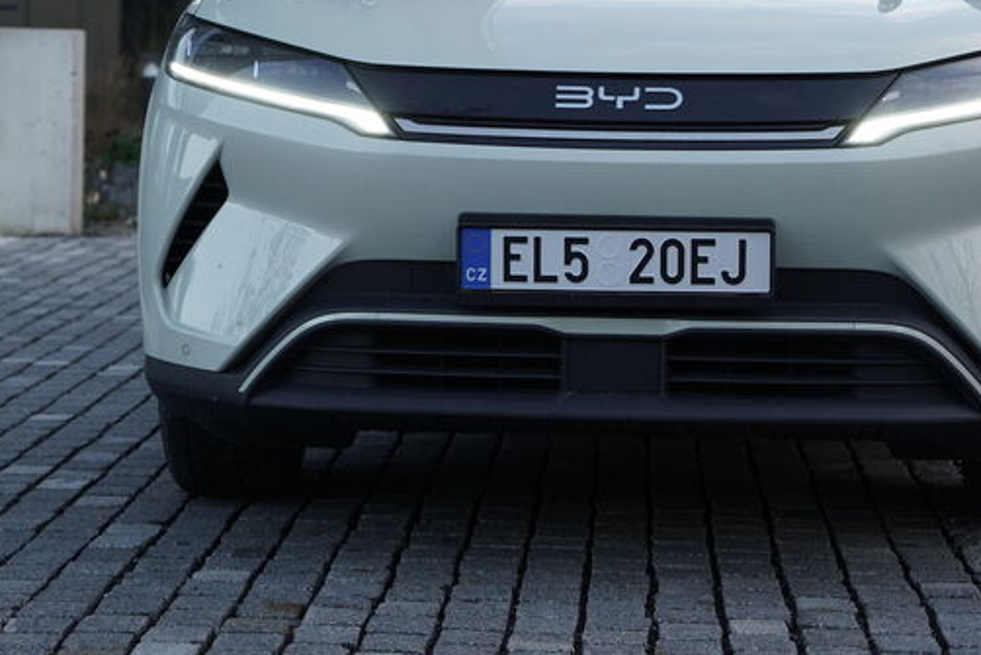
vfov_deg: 15.3
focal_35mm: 89
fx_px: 2426
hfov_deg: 22.8
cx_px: 608
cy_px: 153
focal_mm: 54
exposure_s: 1/160
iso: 200
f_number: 4
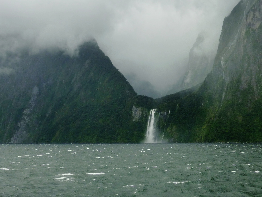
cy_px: 56
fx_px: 333
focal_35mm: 44
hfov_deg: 42.6
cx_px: 163
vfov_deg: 32.4
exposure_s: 1/100
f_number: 3.5
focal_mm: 5.2
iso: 125
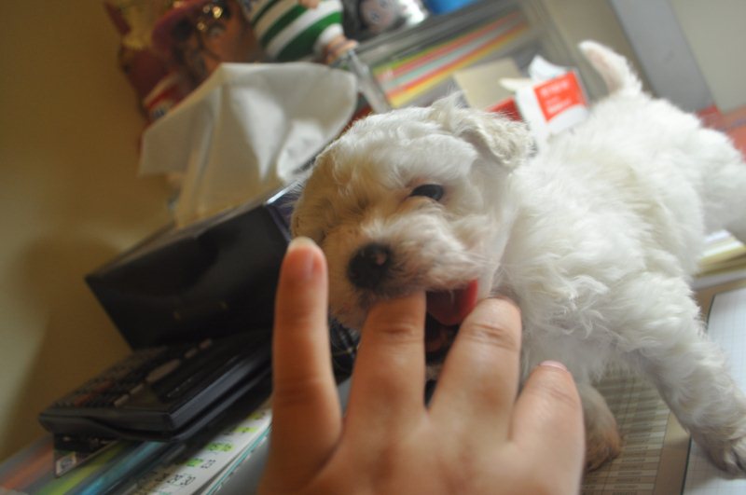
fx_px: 559
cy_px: 248
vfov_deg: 47.8
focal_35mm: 27
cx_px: 373
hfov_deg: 67.5
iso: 450
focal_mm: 18
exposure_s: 1/60
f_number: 4
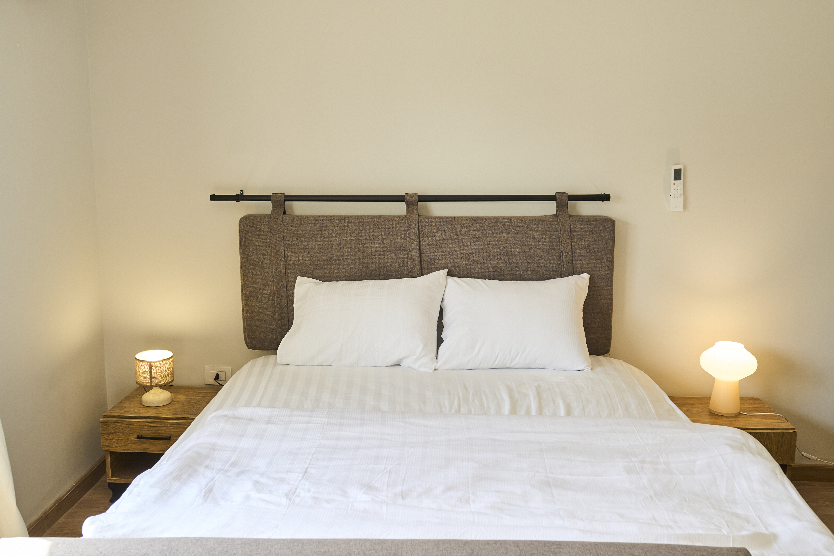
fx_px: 857
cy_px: 278
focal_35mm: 37
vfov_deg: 35.9
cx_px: 417
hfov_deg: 51.9
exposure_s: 1/60
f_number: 5.6
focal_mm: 25
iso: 800
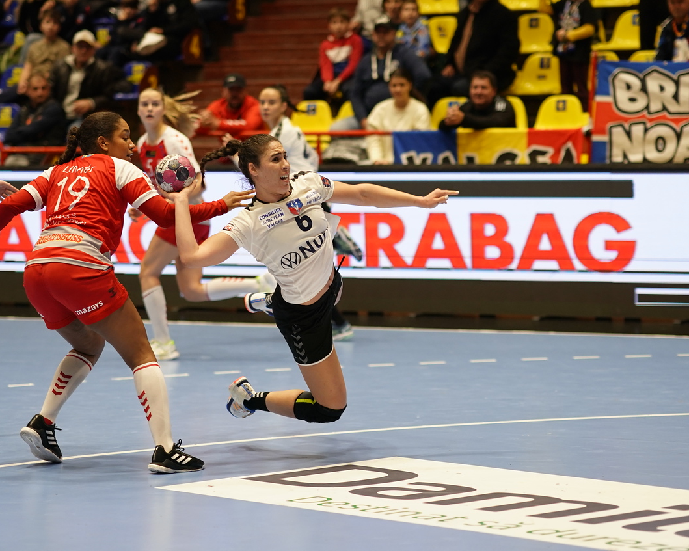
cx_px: 303
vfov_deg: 10.7
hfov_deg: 13.4
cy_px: 276
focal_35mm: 144
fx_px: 2936
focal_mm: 85
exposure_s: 1/1000
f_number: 1.8
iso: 800
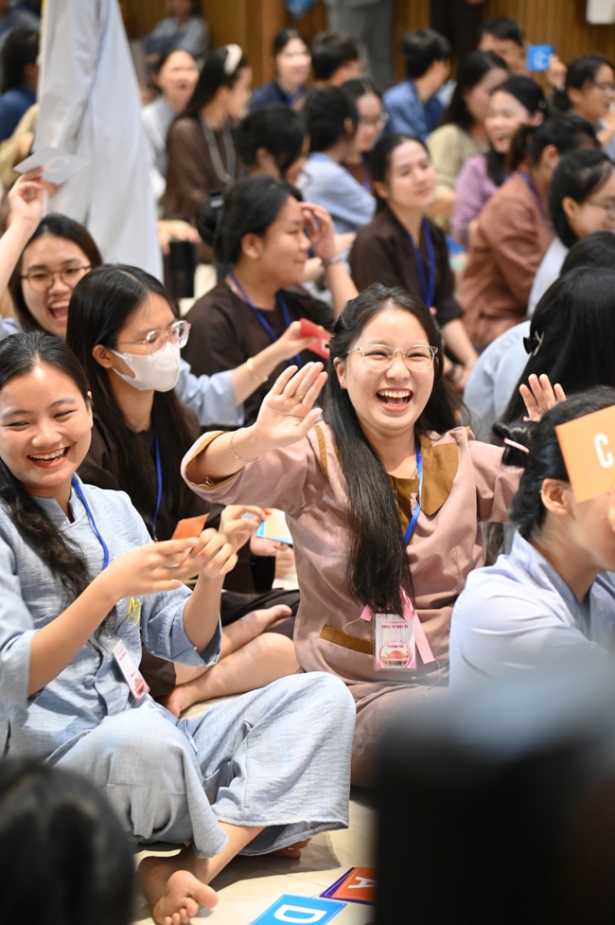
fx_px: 3079
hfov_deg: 11.4
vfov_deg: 17.1
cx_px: 308
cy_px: 462
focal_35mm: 120
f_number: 4
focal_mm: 120
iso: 4000
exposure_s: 1/125
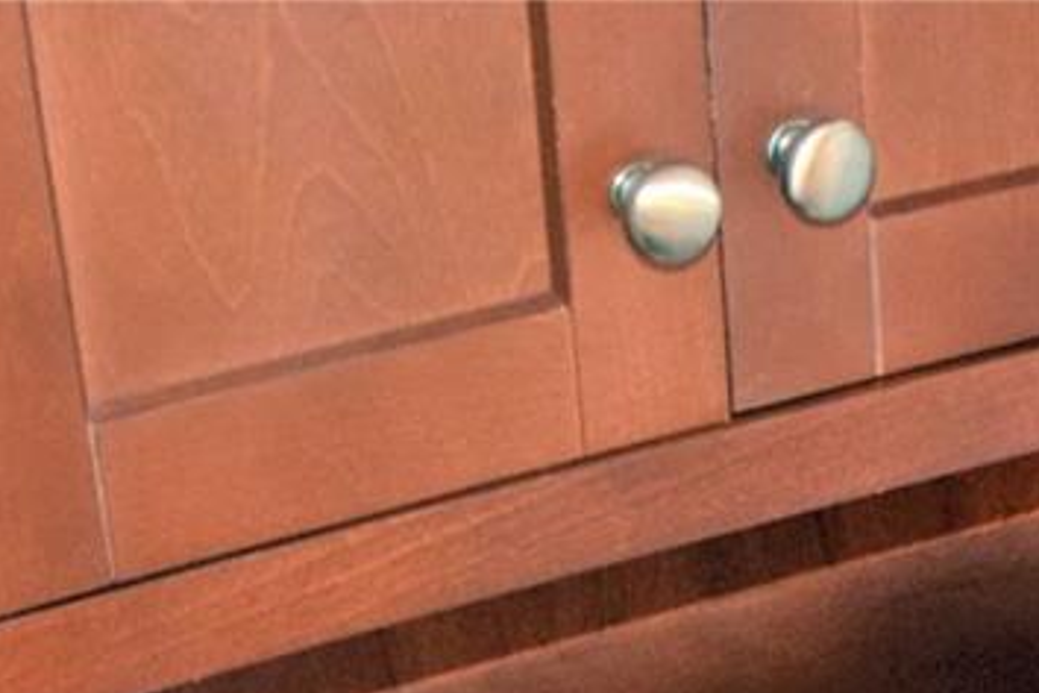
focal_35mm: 183
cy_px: 1562
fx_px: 5289
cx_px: 772
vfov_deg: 7.1
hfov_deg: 11.2
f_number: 5
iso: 800
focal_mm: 27
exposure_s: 1/100
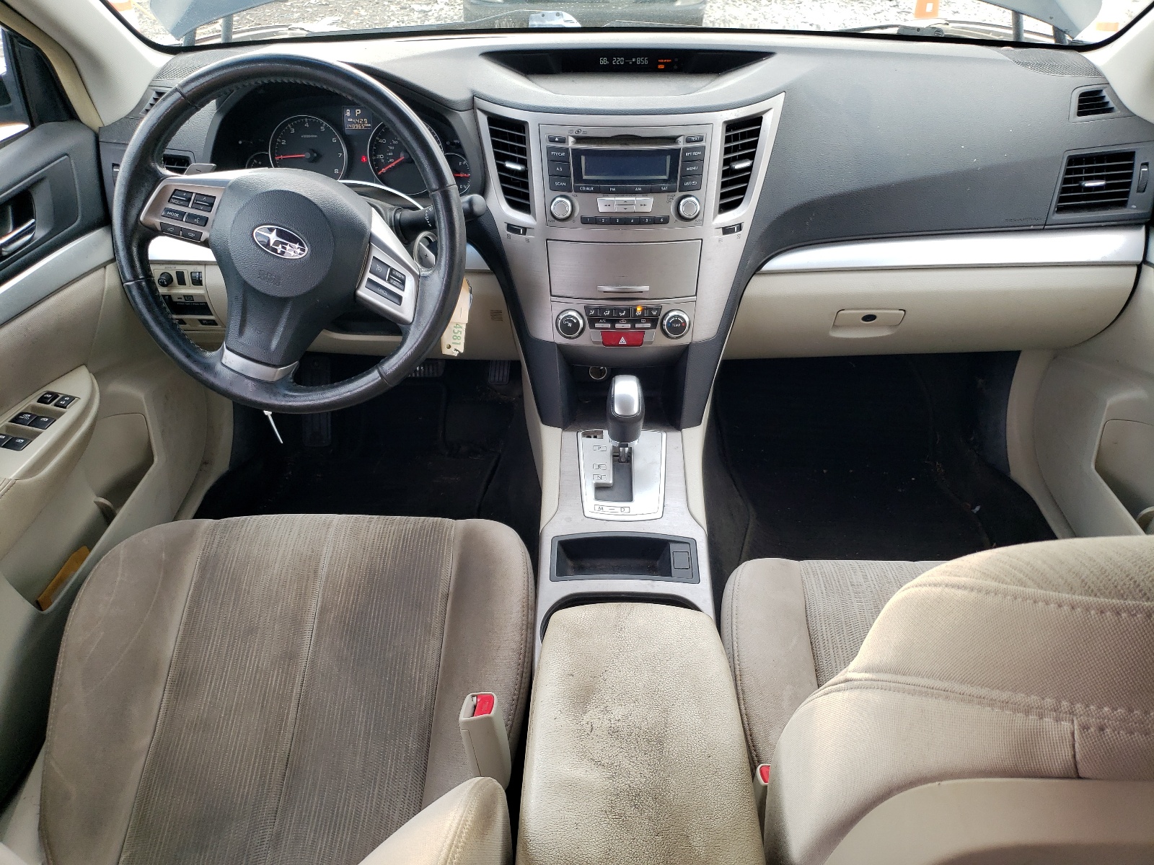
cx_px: 577
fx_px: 867
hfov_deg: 67.3
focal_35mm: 26
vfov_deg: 53.1
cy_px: 432
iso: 50
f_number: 1.5
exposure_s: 1/130
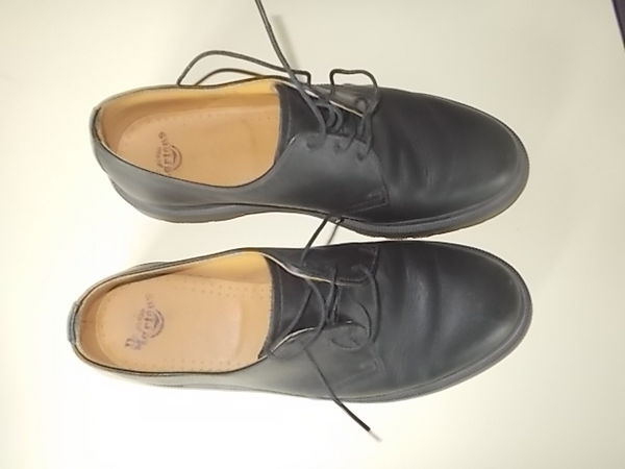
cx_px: 312
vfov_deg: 46.8
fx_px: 542
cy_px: 234
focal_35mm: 30
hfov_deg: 60.0
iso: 200
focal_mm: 5.3
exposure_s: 1/25
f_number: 3.4
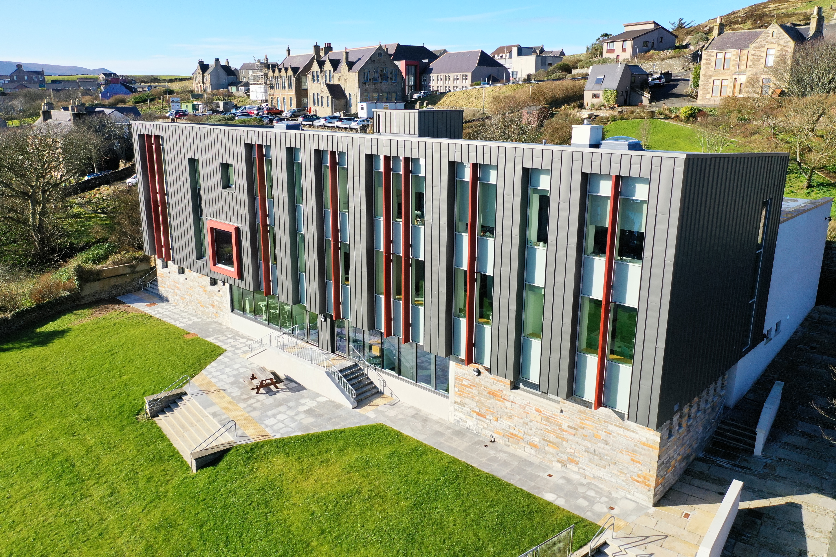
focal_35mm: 28
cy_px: 278
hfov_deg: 65.5
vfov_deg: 46.4
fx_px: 650
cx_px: 418
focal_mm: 10.26
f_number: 4
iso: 100
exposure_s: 1/80
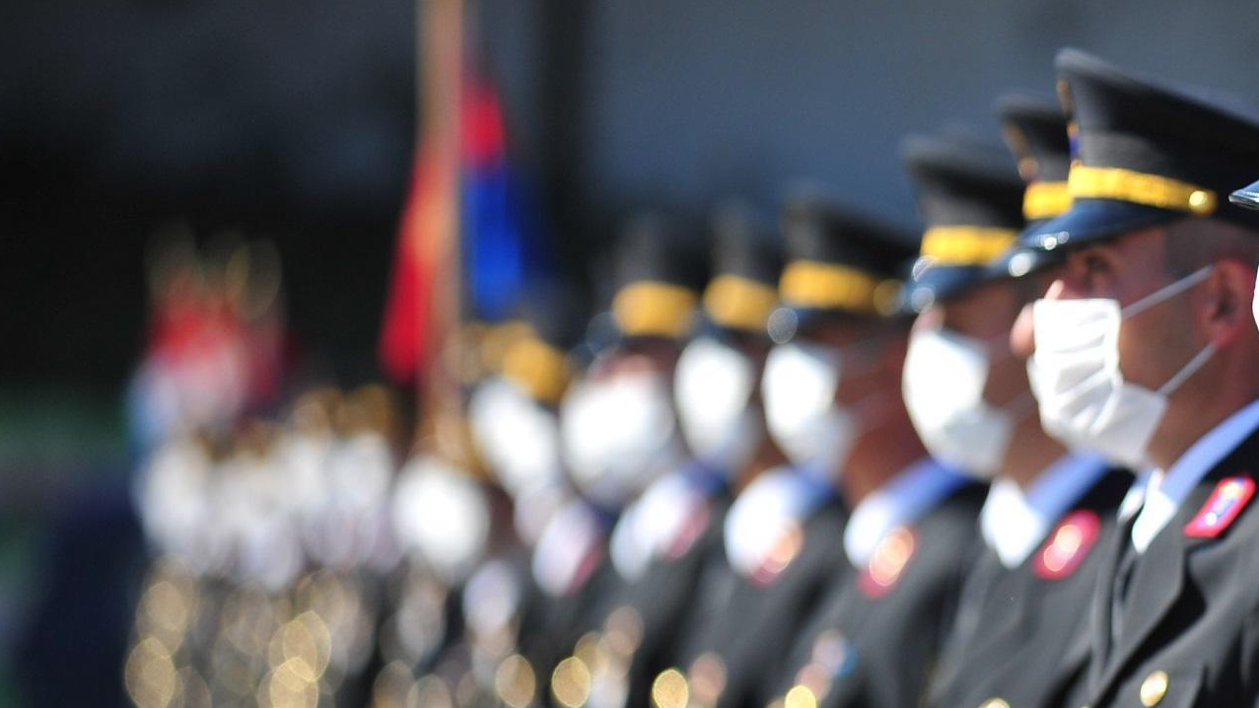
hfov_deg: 4.4
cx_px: 1450
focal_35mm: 492
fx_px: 16423
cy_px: 652
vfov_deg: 2.5
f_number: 2.8
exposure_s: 1/2000
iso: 250
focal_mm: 200
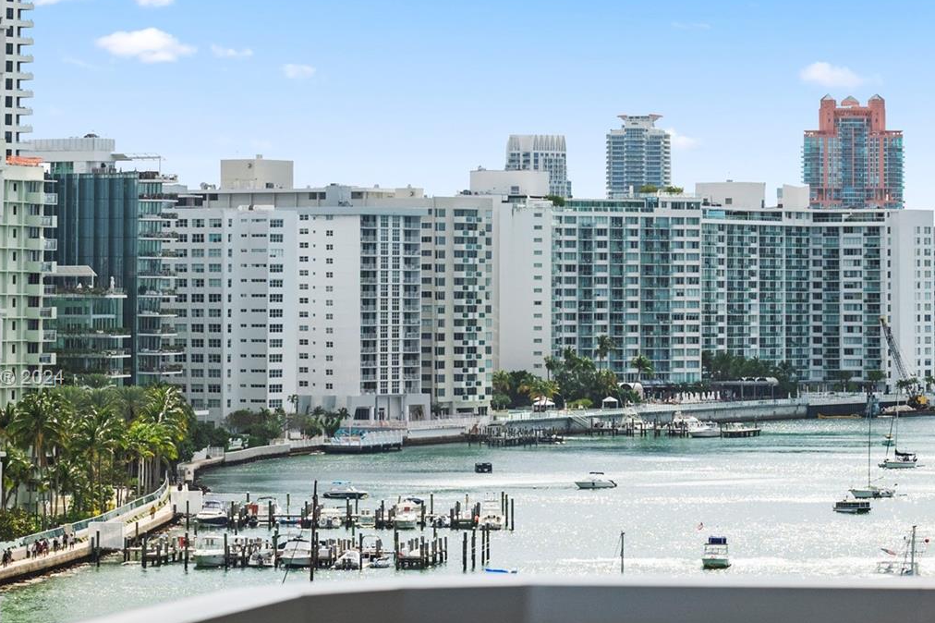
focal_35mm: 166
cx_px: 508
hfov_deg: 12.4
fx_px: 4310
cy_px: 379
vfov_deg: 8.3
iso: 200
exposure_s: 1/1000
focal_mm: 70
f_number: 8
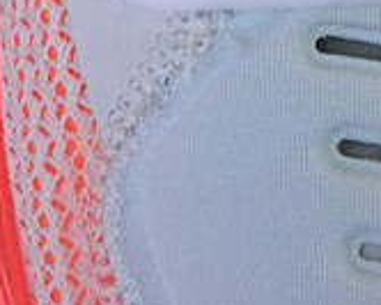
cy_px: -265
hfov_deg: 10.9
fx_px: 1850
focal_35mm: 164
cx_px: 700
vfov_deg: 9.0
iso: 25
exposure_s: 1/715
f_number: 2.4
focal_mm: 3.3
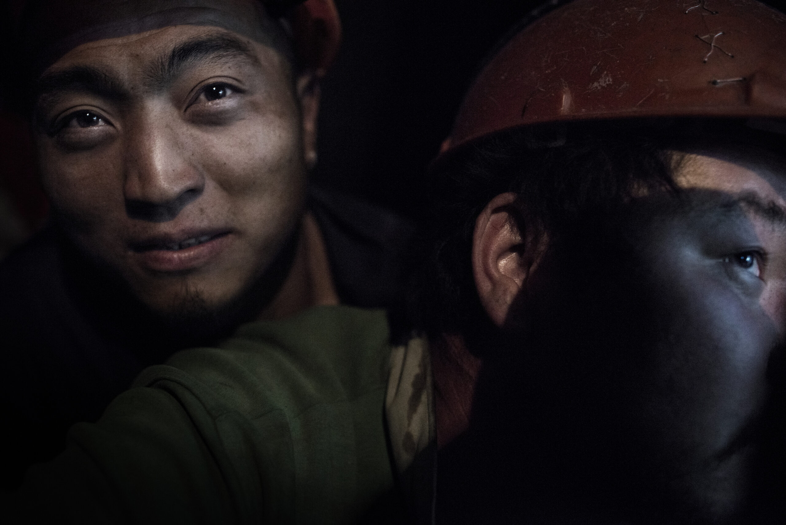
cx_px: 393
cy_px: 262
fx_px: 764
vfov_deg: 37.9
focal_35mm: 35
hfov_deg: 54.4
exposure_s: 1/125
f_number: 2.2
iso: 2000
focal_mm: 35
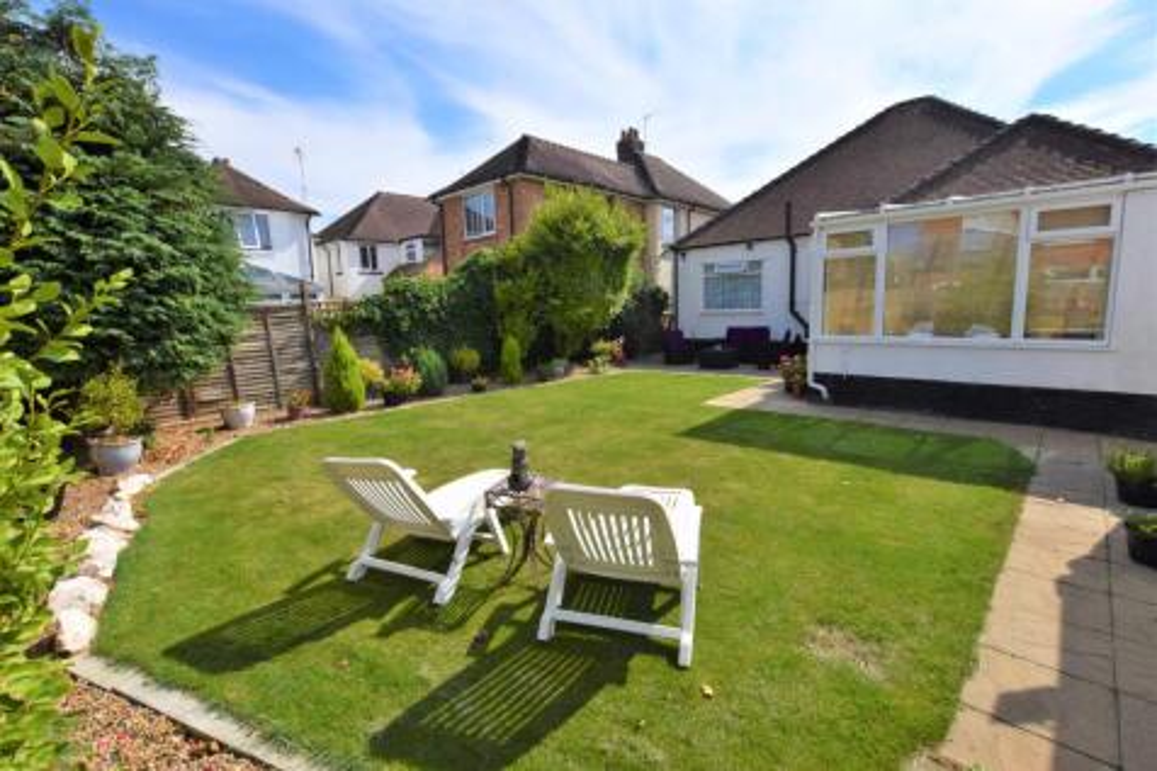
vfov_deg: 77.3
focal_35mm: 15
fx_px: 482
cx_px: 578
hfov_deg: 100.4
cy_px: 386
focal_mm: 10
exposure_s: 1/400
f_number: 10
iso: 200
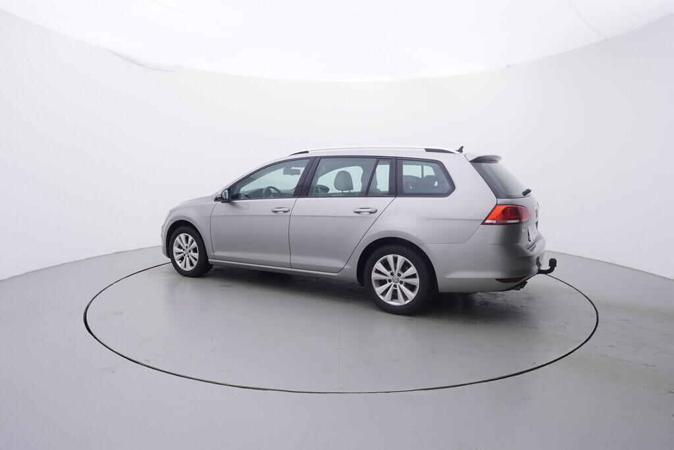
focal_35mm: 22
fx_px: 421
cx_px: 337
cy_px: 225
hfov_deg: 77.3
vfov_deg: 56.2
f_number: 5
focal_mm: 15
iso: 200
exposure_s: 1/80
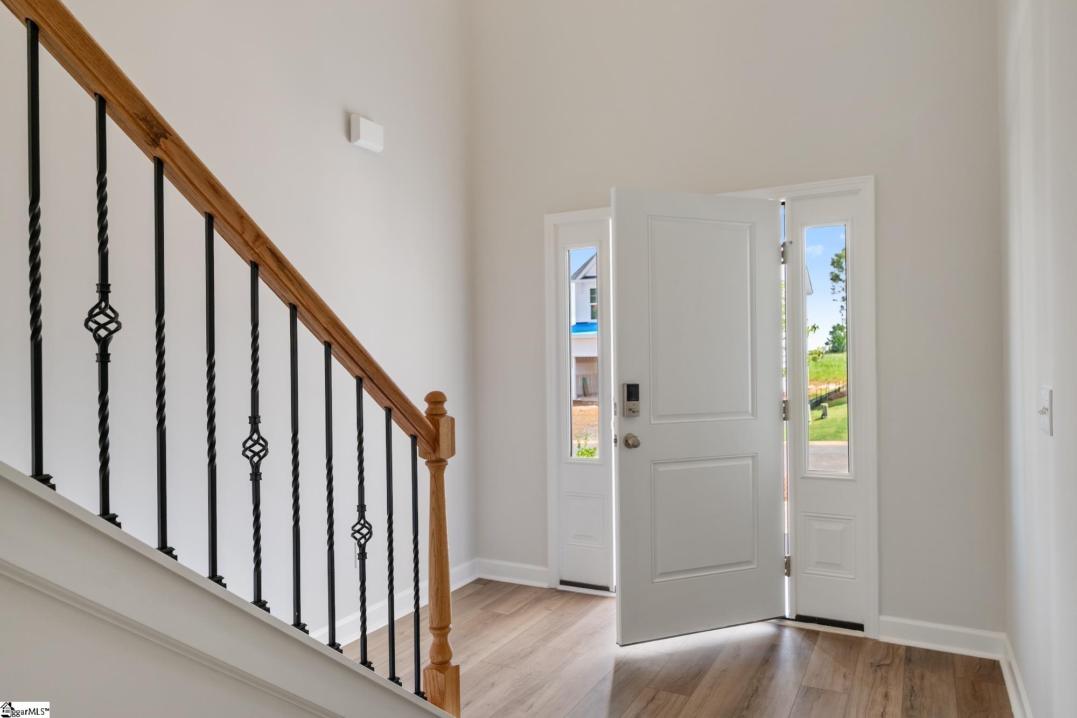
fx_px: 718
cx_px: 538
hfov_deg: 73.7
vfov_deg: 53.1
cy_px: 359
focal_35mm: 24
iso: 400
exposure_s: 1/60
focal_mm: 24
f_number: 5.6
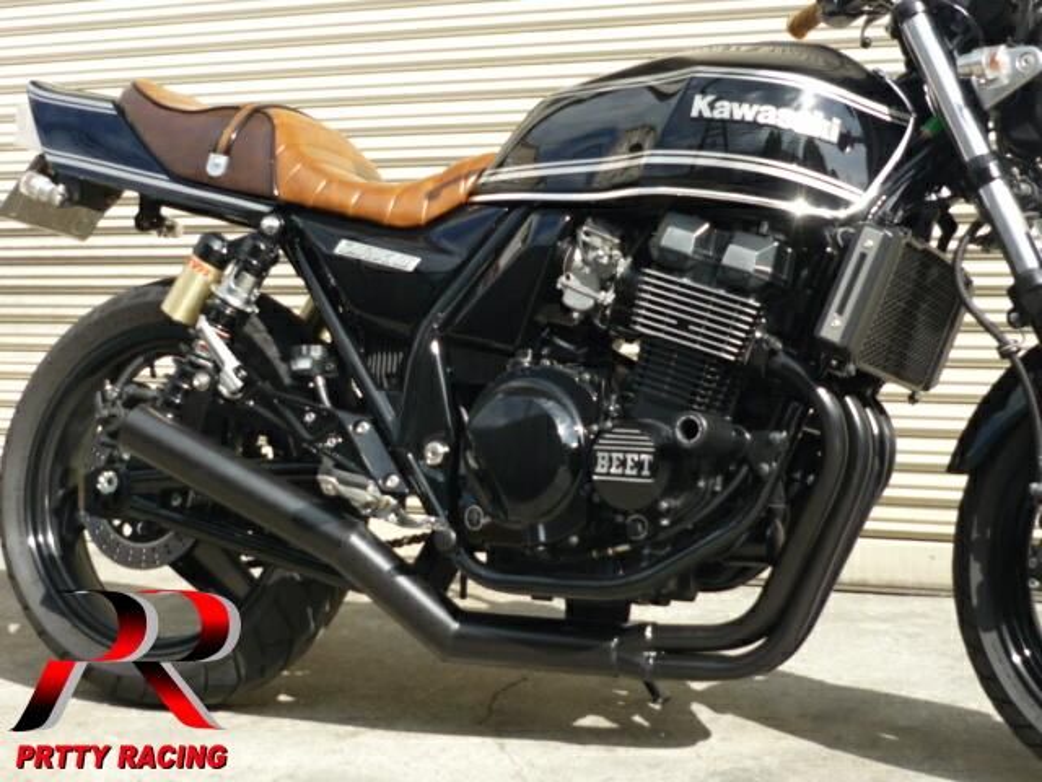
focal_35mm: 66
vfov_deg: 22.3
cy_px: 391
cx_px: 521
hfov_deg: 29.4
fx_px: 1987
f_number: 3
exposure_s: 1/500
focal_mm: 6.8
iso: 100
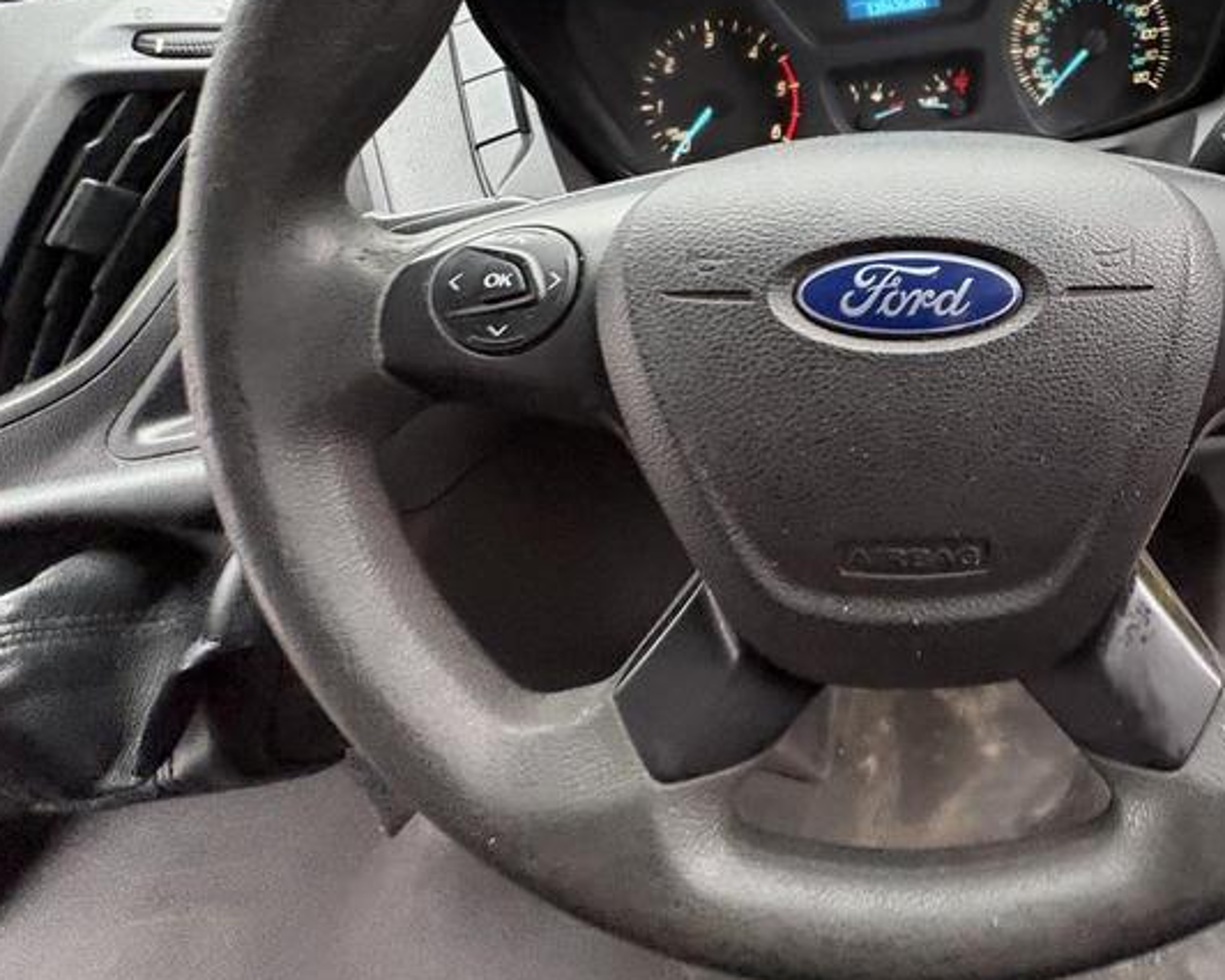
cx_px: 981
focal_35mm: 23
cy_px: 301
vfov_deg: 59.0
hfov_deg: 65.9
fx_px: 834
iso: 500
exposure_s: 1/60
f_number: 2.2
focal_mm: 2.22
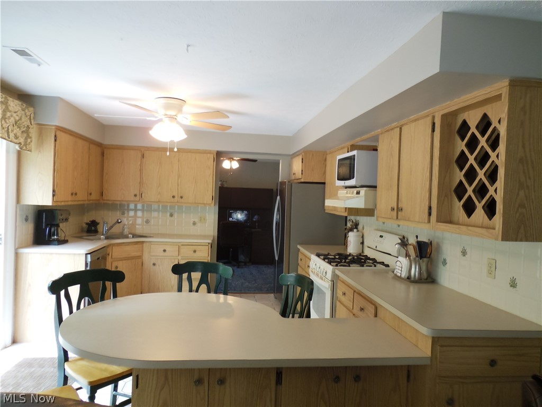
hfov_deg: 69.4
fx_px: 391
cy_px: 204
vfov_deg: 54.9
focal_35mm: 25
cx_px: 271
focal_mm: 4.5
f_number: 3.5
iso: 400
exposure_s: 1/15
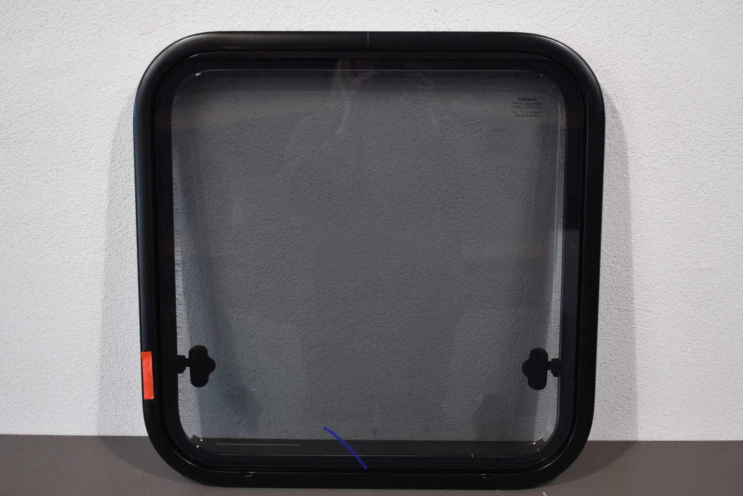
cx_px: 371
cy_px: 257
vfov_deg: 28.3
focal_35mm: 48
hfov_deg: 41.4
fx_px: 982
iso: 800
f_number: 4
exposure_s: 1/200
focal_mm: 27
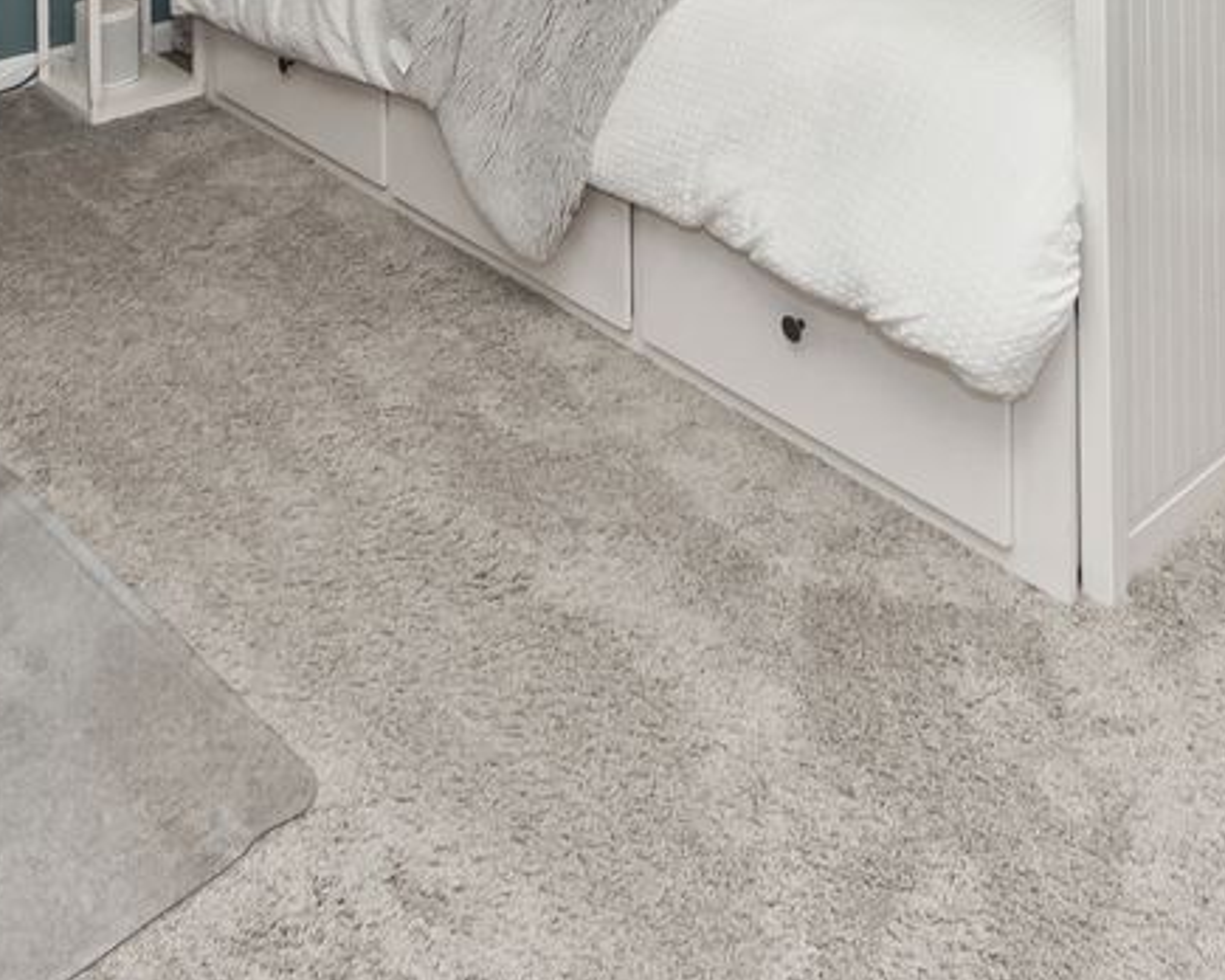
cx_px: 441
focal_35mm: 42
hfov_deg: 43.4
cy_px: -510
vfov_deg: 25.9
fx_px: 1523
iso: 200
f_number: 8
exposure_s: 1/60
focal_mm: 12
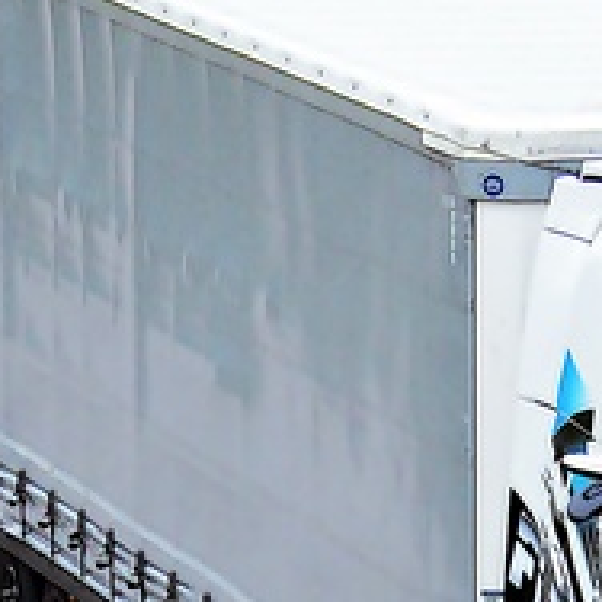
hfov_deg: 4.1
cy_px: 592
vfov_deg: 4.1
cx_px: 743
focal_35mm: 422
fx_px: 8303
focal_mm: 78
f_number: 8
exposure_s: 1/800
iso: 1600
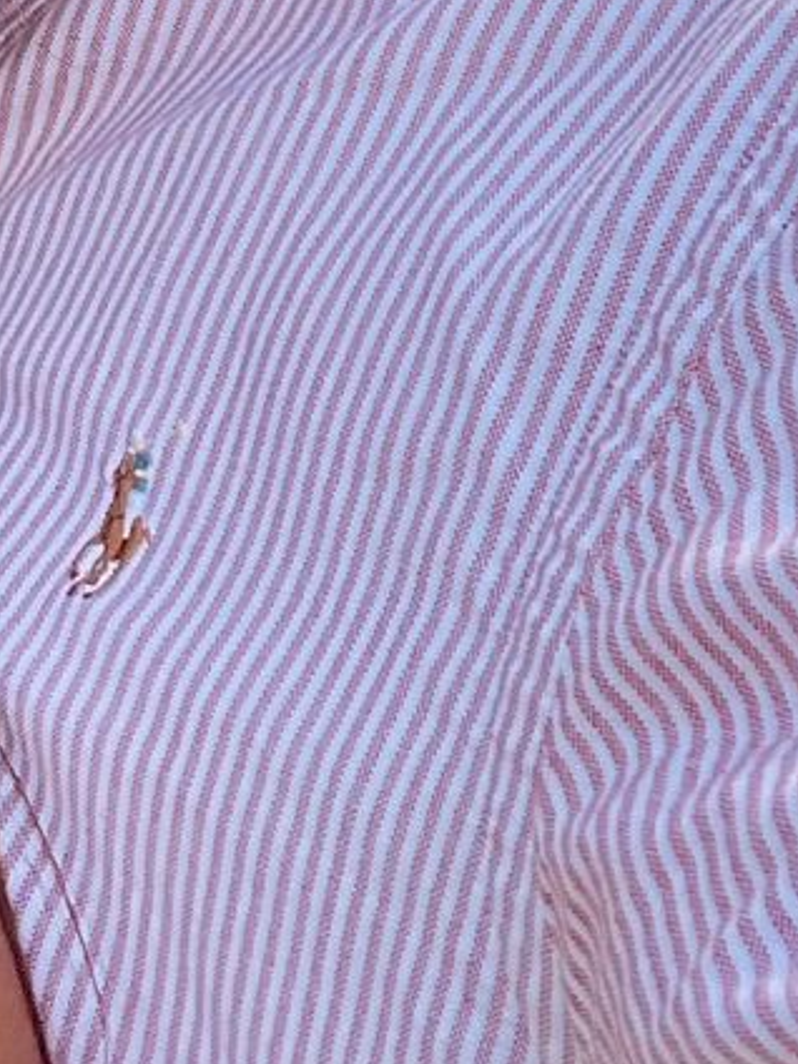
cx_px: -309
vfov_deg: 15.8
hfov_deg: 12.8
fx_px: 3412
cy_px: -673
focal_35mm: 111
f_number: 2.2
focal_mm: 2.71
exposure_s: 1/659
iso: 25
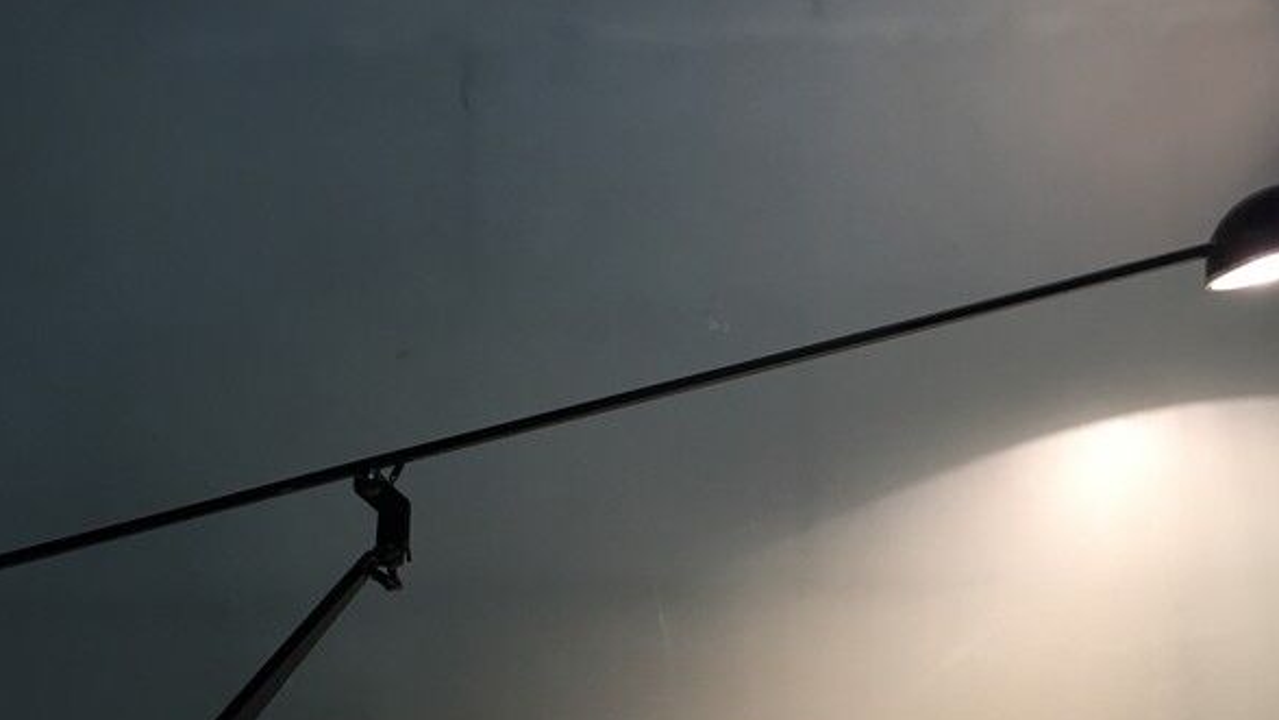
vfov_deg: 27.4
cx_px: 622
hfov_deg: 47.3
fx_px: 1459
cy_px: 524
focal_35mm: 43
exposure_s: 1/33
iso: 50
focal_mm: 4.15
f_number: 2.2
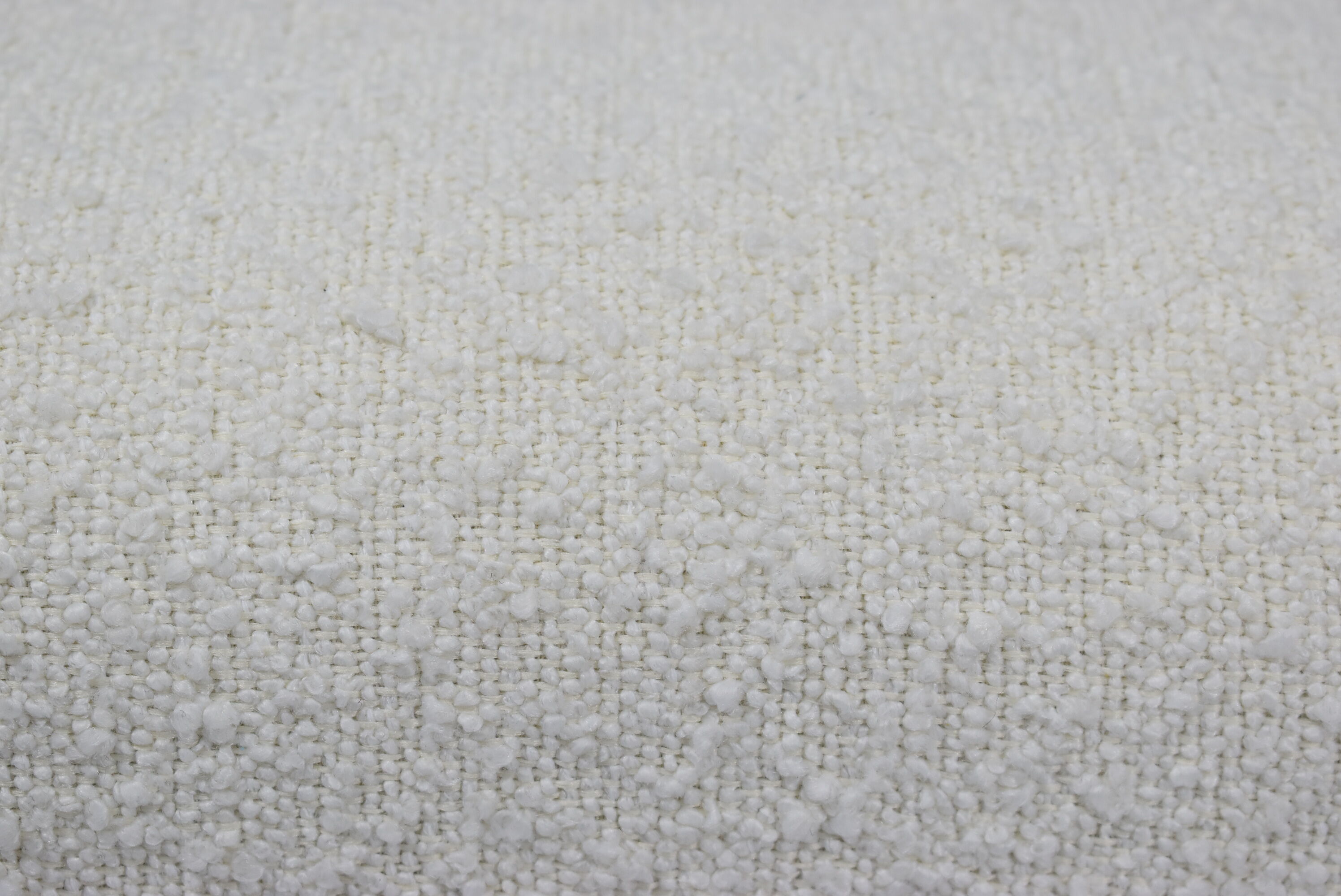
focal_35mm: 82
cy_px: 448
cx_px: 670
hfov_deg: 24.6
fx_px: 3075
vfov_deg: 16.6
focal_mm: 55
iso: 640
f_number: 5.6
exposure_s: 1/125
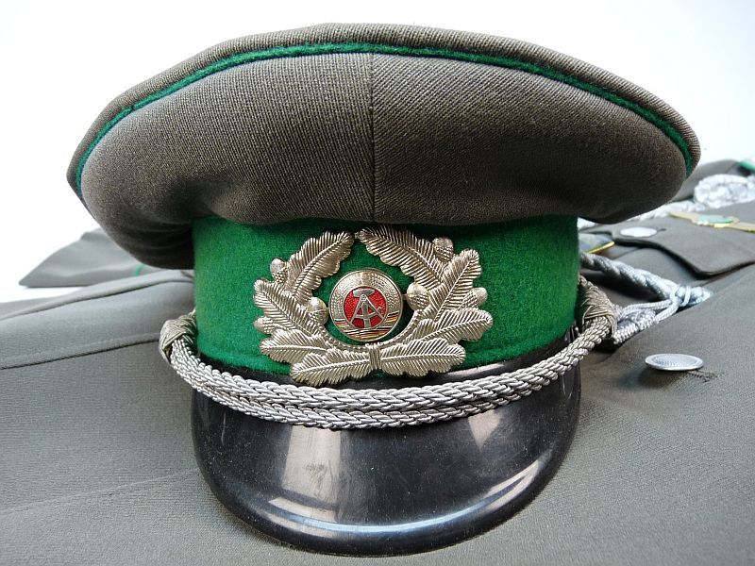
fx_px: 589
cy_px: 283
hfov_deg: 65.3
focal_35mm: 27
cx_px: 378
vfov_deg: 51.4
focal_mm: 4.8
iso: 200
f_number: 2.8
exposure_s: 1/30
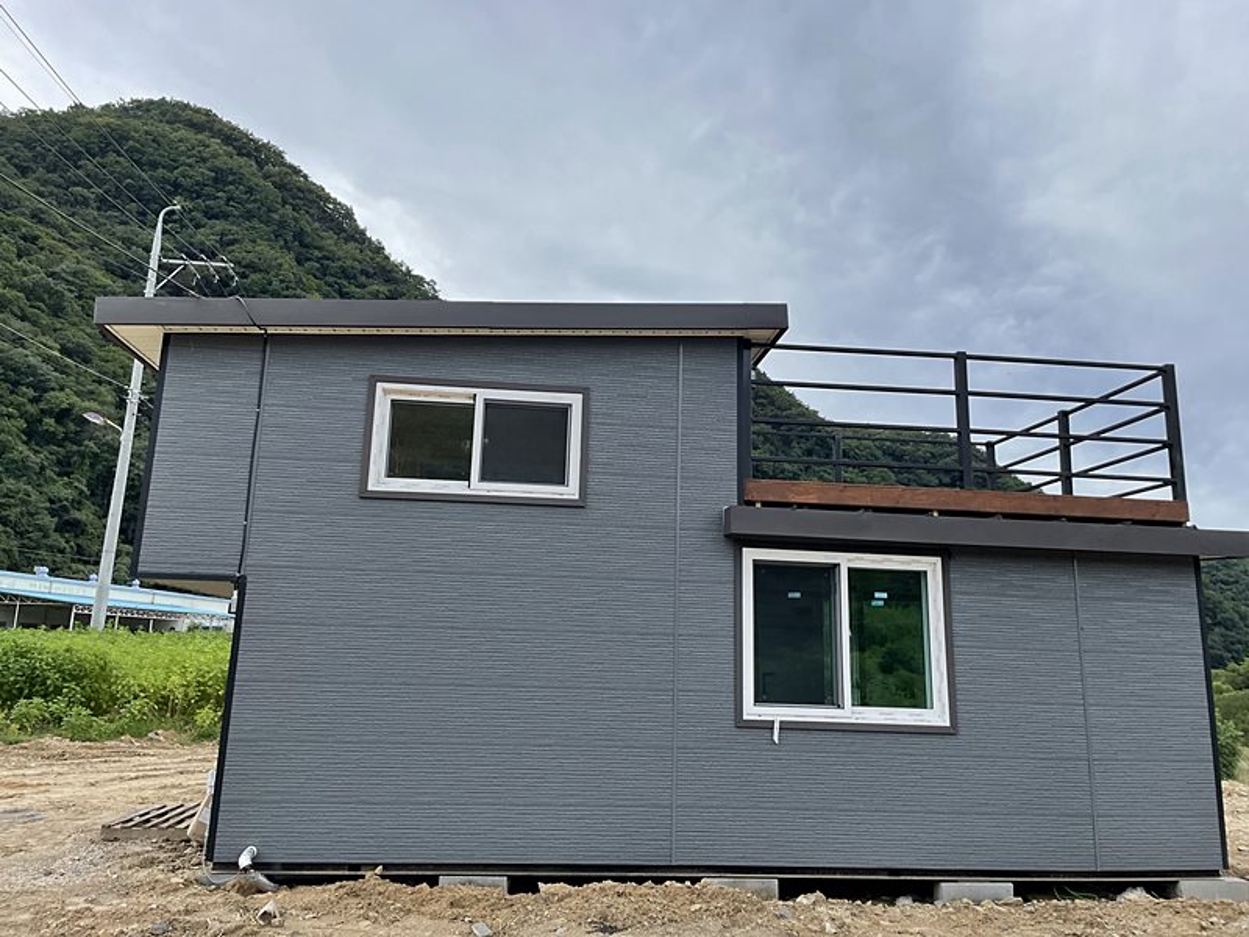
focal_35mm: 26
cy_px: 468
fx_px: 938
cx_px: 624
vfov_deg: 53.1
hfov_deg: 67.3
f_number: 1.6
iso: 32
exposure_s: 1/1490
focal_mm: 4.2
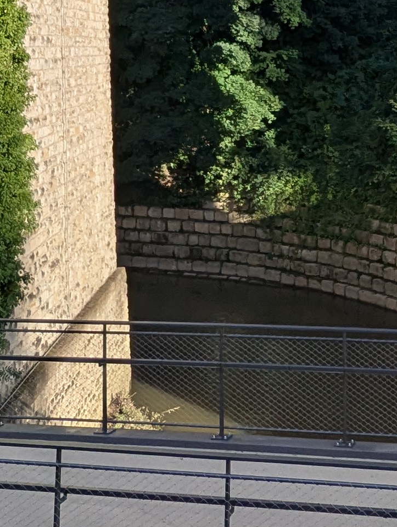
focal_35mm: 68
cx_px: 386
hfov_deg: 21.0
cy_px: -24
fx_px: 1037
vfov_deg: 26.7
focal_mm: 2.35
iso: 50
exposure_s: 1/978
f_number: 2.2
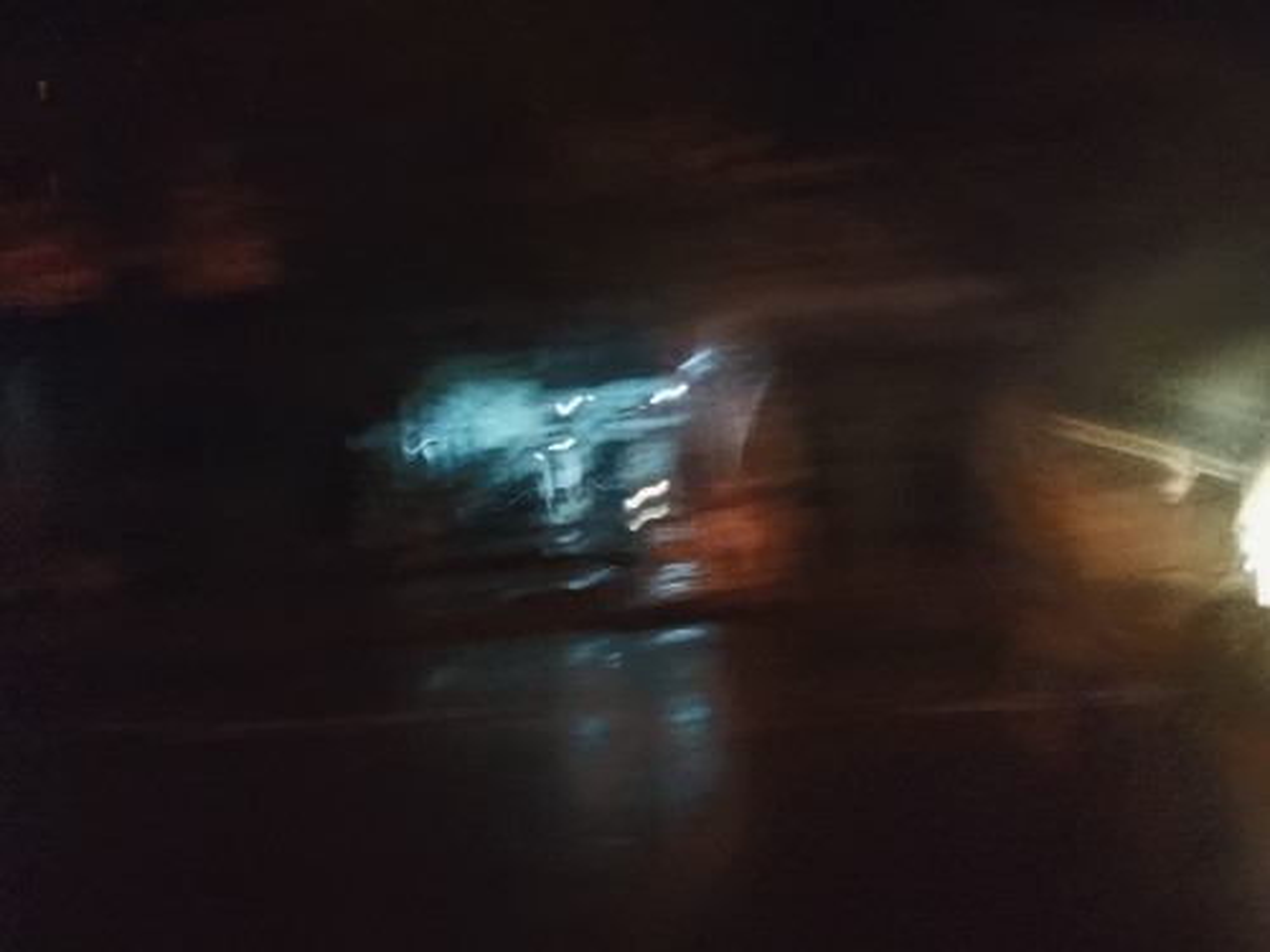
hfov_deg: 61.7
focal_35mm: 29
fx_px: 1064
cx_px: 635
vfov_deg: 48.2
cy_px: 476
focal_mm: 4.22
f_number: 1.8
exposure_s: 1/10
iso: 3200
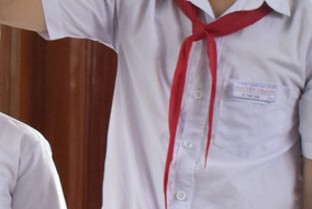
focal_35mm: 211
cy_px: 105
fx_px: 1831
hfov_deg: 9.7
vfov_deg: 6.5
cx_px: 22
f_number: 5.6
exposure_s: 1/100
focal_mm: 20
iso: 1250
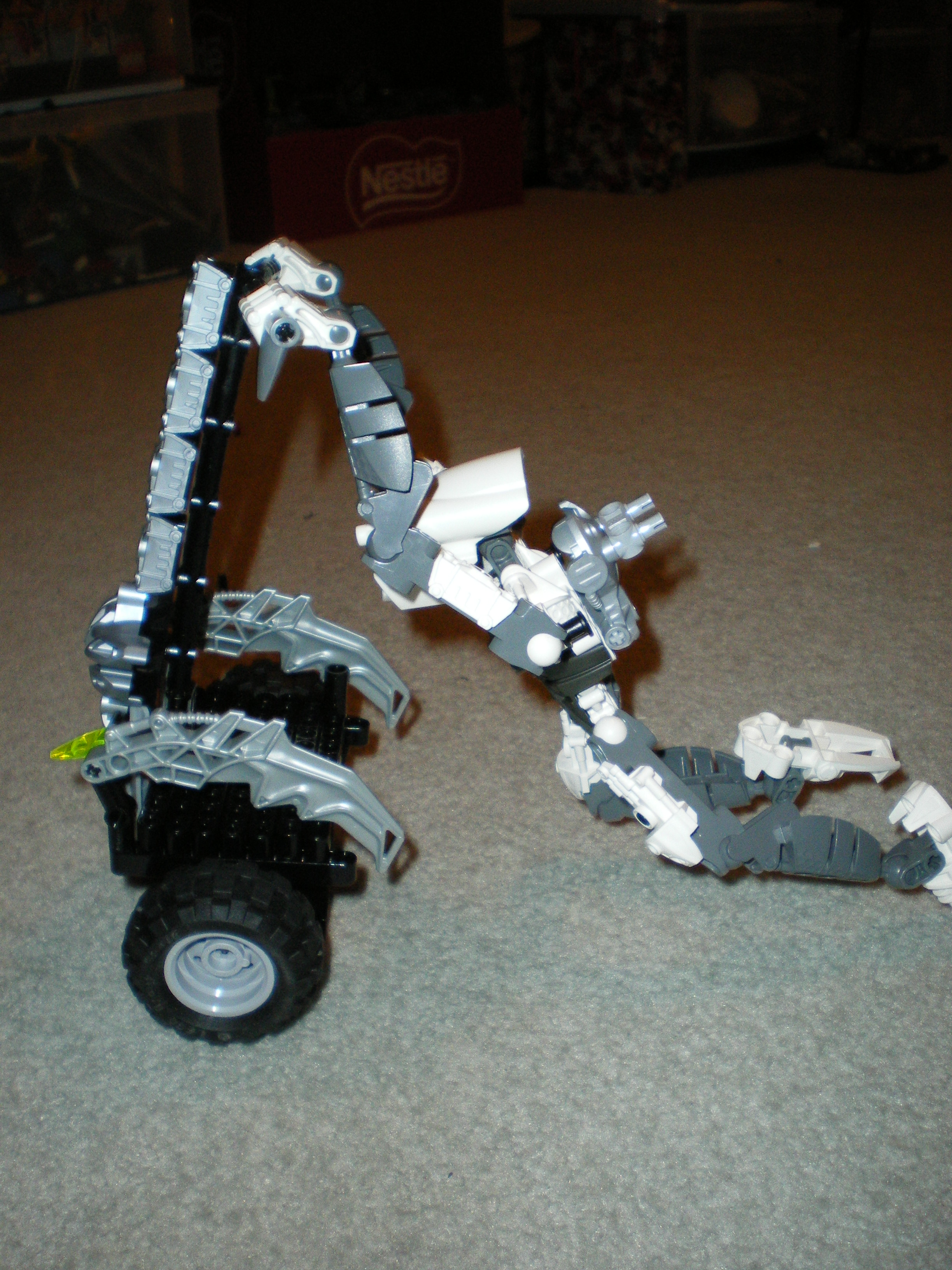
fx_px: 1320
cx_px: 476
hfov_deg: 39.7
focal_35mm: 36
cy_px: 635
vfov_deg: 51.4
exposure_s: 1/50
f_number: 3.1
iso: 250
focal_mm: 6.3
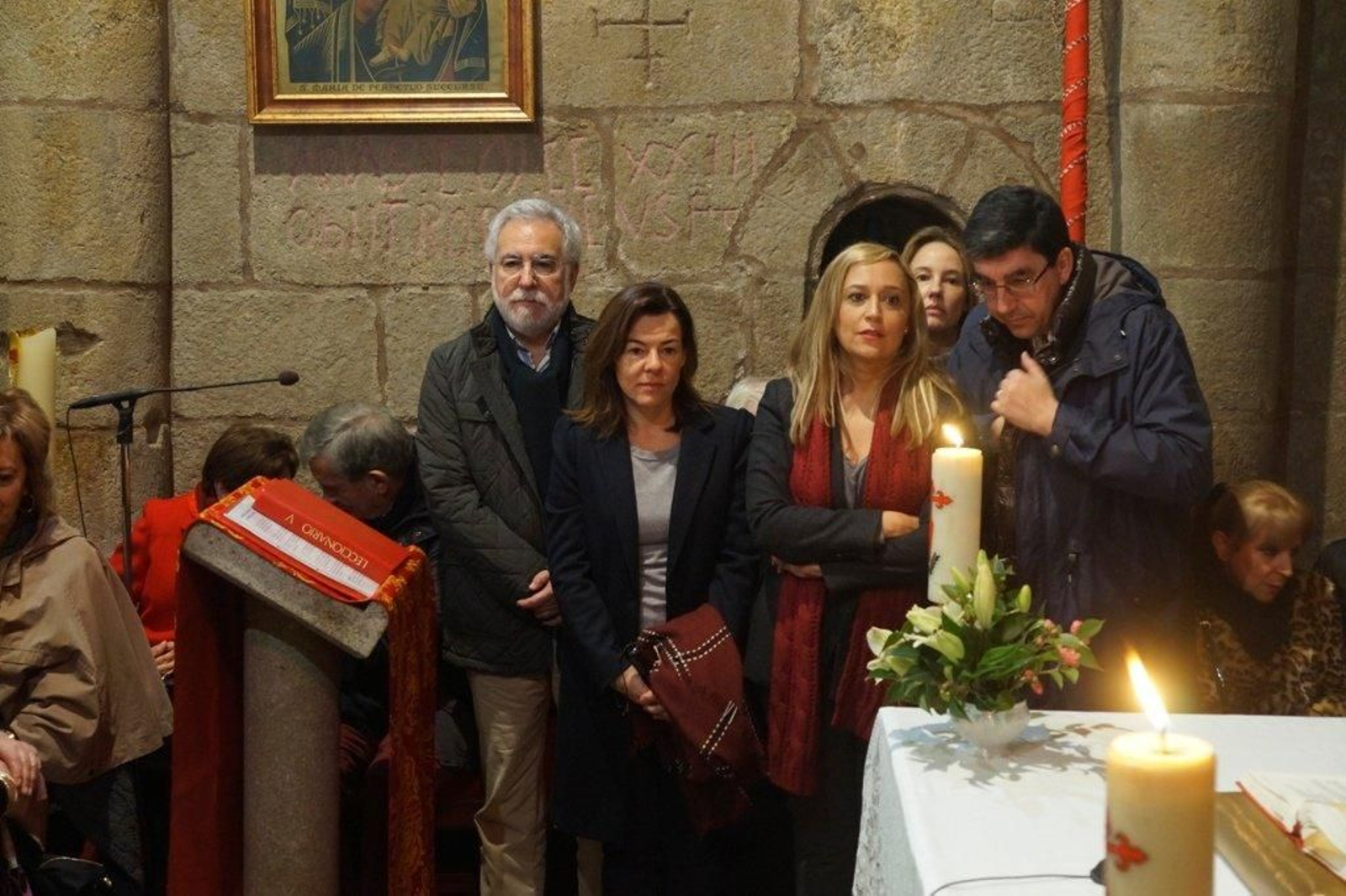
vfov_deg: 25.7
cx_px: 673
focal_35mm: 52
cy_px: 448
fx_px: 1962
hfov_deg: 37.9
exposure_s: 1/15
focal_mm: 35
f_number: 4.5
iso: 1600
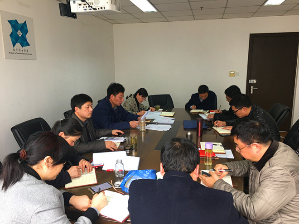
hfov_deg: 61.7
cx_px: 150
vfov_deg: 48.2
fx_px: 250
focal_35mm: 29
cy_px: 112
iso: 32
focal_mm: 4.15
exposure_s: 1/33
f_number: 2.2
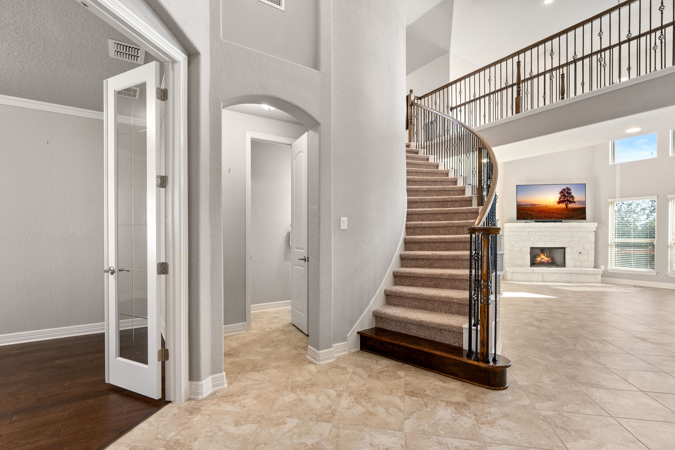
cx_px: 335
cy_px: 239
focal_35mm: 17
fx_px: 319
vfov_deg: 70.4
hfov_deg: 93.3
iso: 320
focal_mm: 16
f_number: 7.1
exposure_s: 1/6
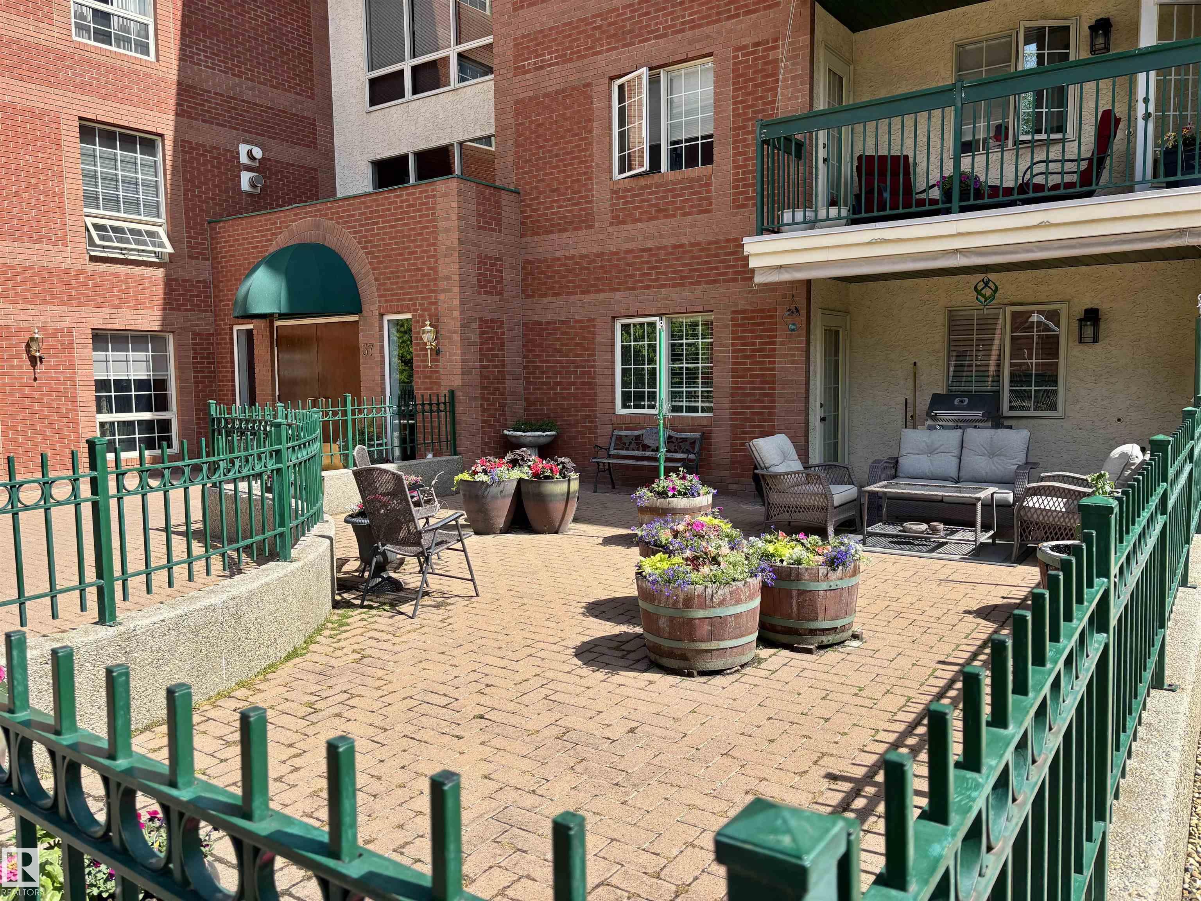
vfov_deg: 53.1
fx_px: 902
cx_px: 600
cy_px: 450
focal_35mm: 26
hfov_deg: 67.3
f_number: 1.6
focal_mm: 5.96
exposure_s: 1/1667
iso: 50
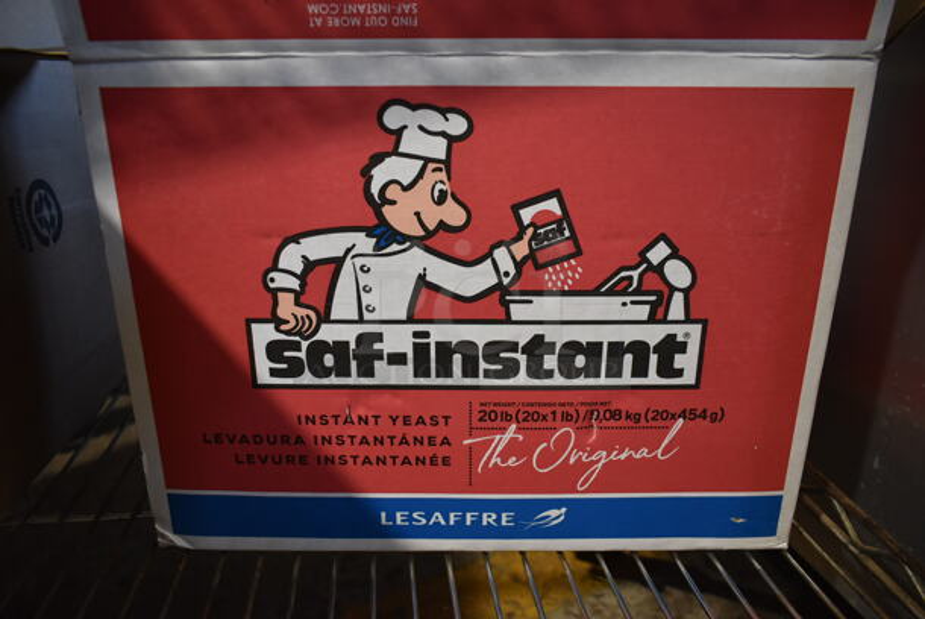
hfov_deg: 67.3
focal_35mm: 27
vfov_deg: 48.0
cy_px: 310
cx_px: 462
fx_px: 694
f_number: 3.5
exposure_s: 1/30
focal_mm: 18
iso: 800
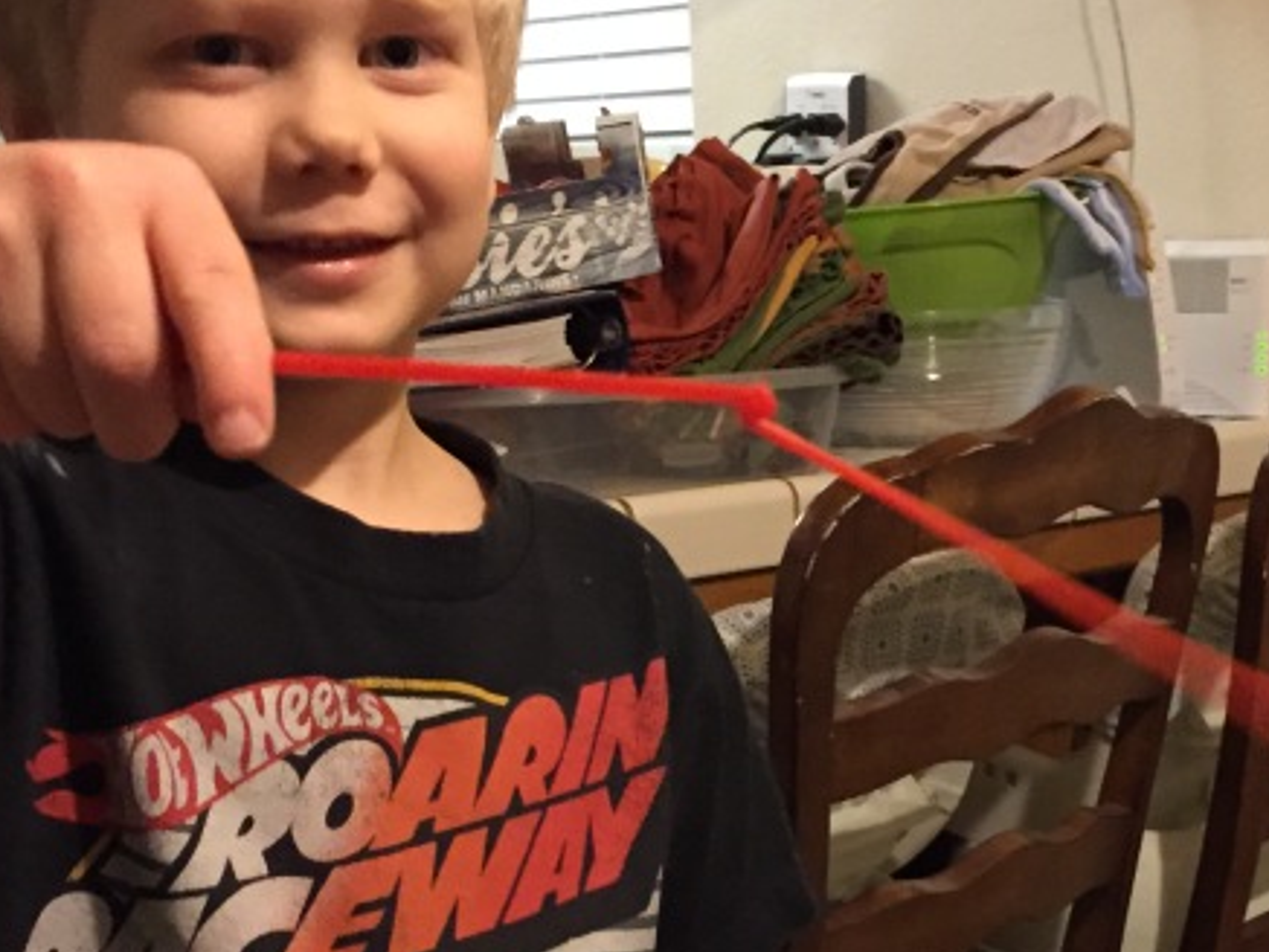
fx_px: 2494
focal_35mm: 68
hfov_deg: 28.3
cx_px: 889
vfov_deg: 21.2
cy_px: 830
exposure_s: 1/15
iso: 320
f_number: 2.2
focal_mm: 4.15
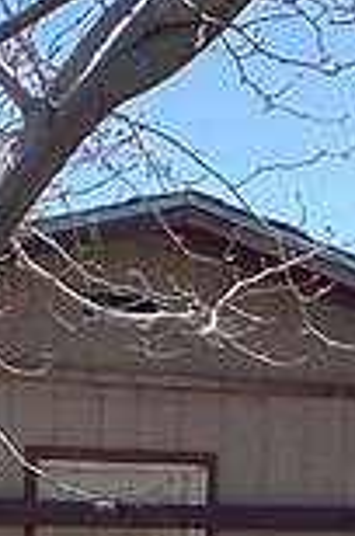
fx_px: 3194
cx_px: -532
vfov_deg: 9.2
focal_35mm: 215
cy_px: 926
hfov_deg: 6.1
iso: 25
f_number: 2.4
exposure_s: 1/895
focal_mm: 3.3
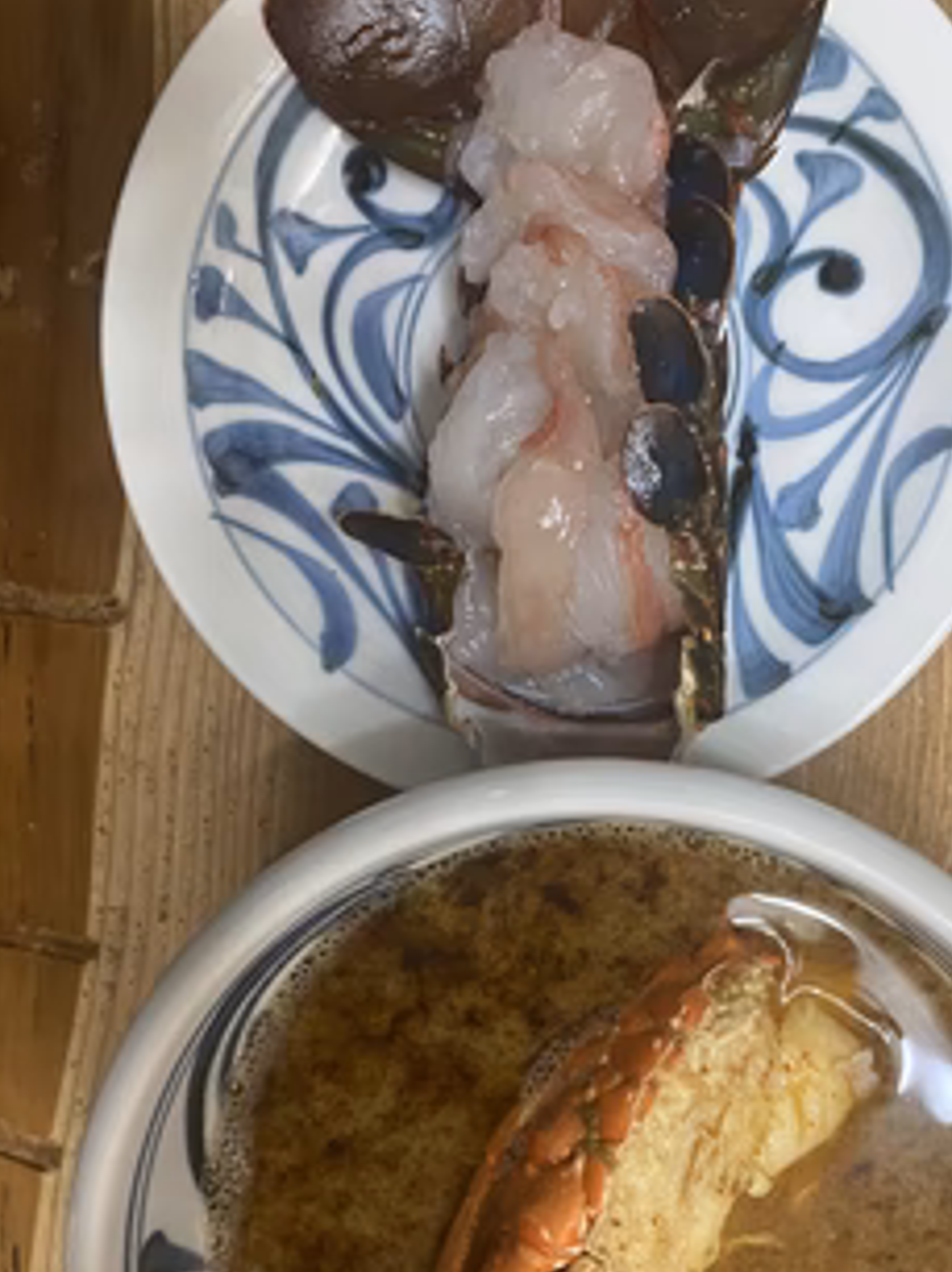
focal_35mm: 34
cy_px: 798
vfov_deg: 53.4
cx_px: 578
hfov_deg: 41.5
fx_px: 1248
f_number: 1.8
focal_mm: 4.25
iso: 320
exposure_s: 1/60
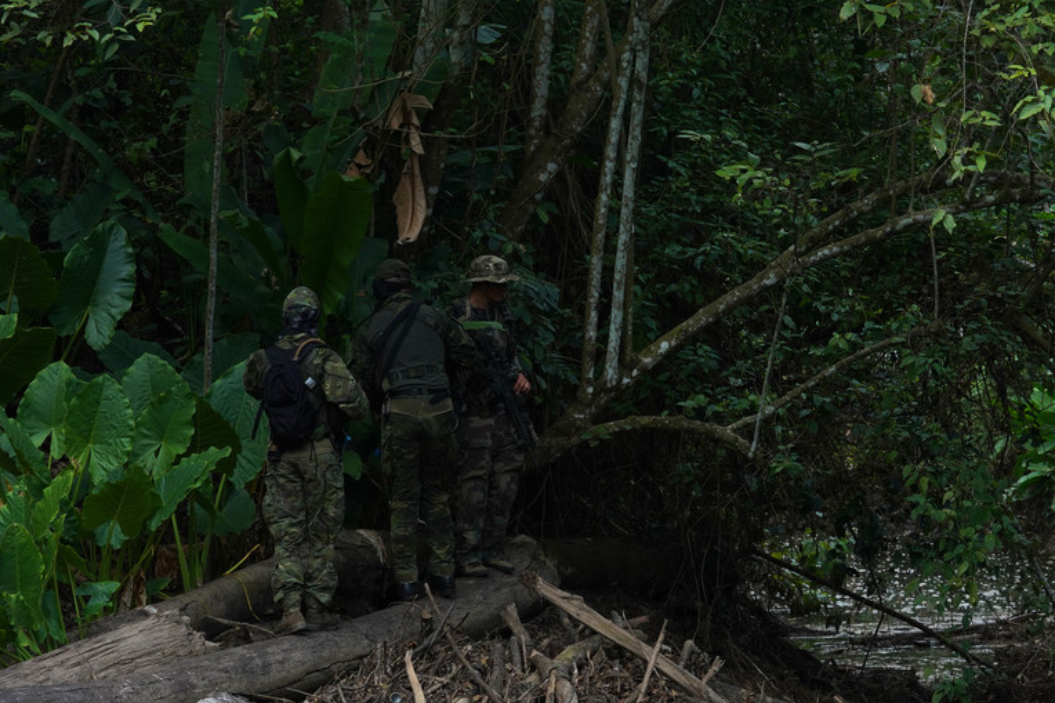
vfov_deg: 12.4
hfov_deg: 18.6
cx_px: 481
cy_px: 388
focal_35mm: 110
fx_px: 3223
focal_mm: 70
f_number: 8
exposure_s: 1/250
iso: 500
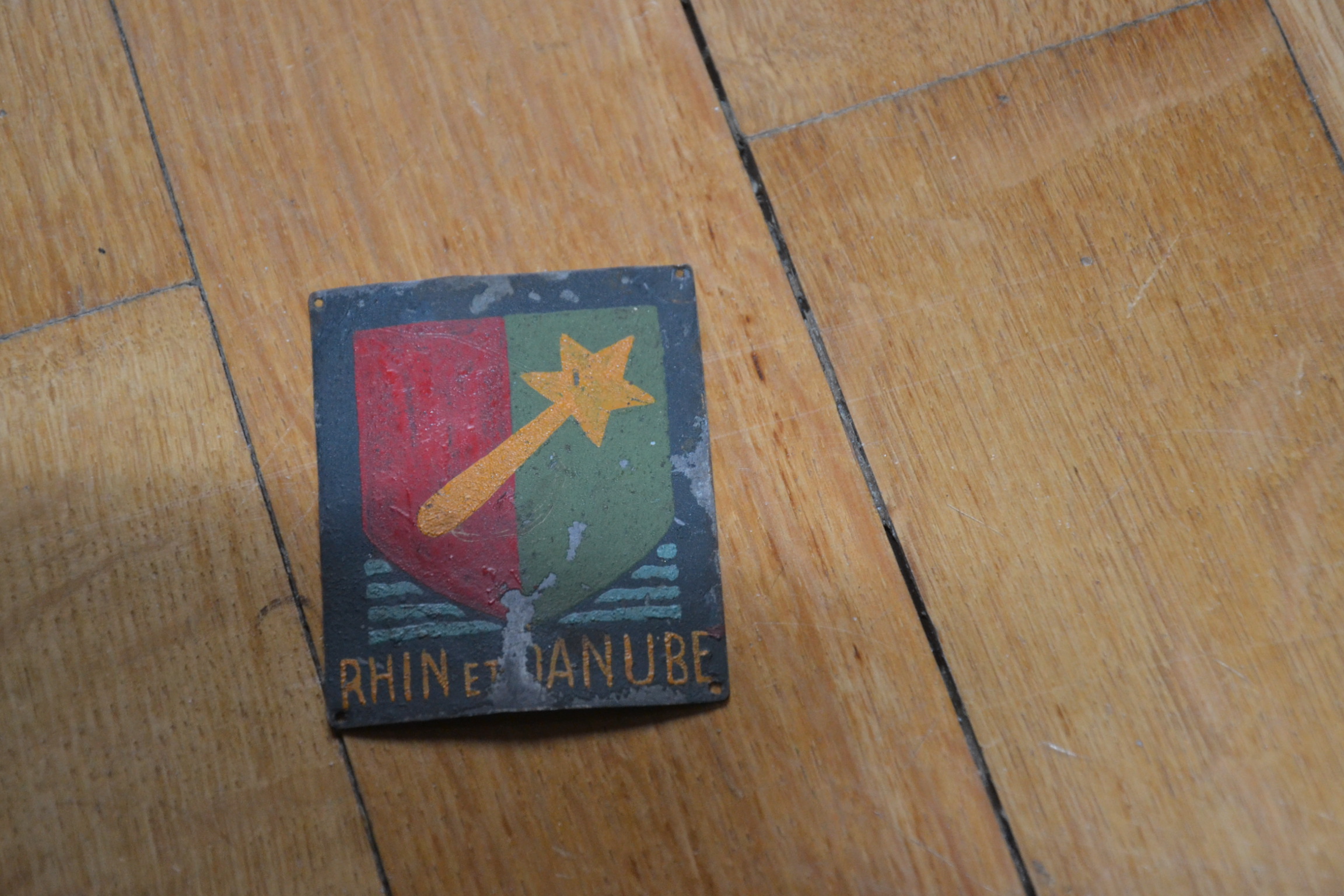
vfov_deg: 13.8
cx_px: 672
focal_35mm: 99
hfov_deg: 20.6
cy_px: 448
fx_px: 3696
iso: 1400
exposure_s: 1/60
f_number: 5.3
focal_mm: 66
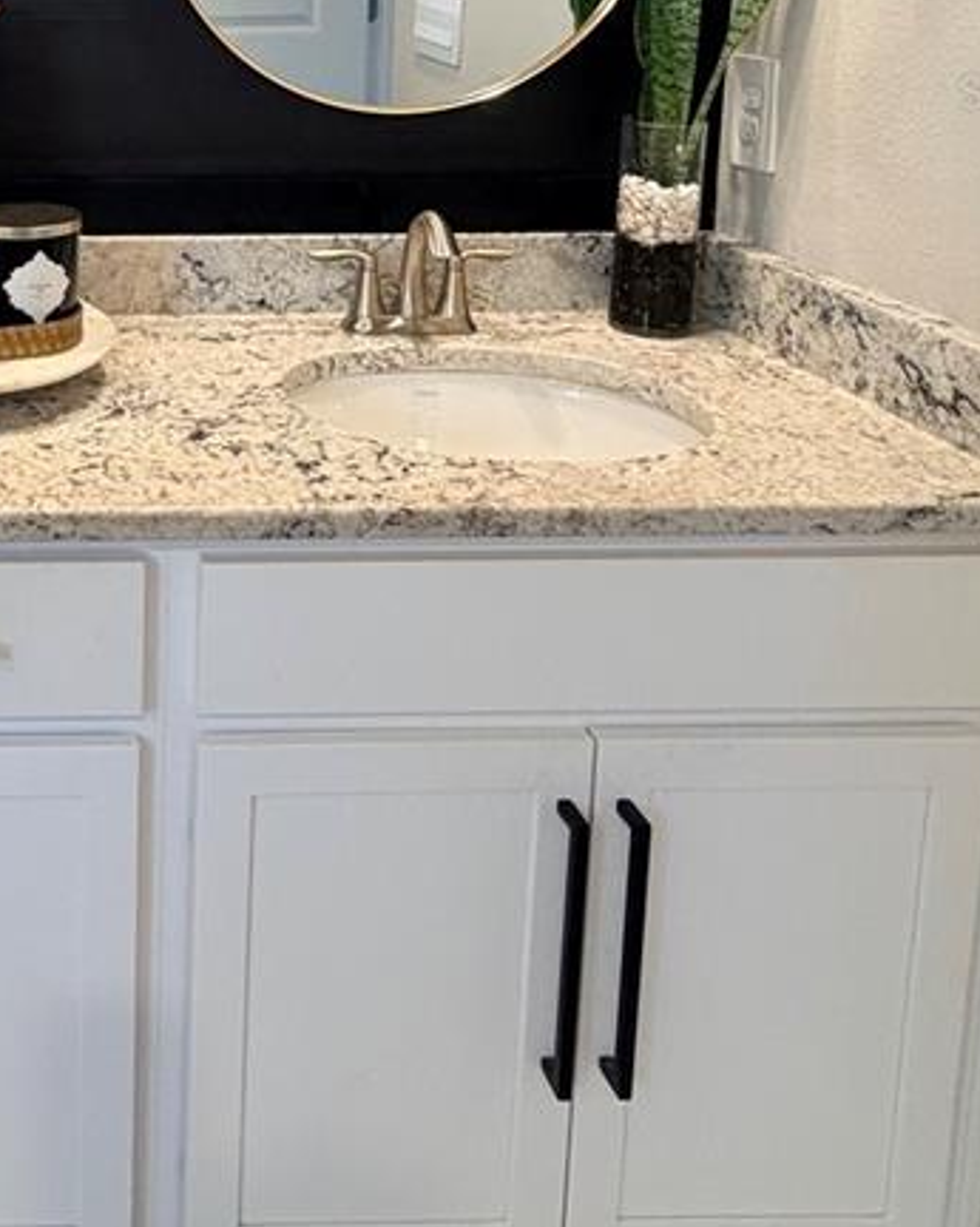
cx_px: -116
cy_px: 91
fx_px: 1379
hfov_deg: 33.7
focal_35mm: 38
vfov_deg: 43.3
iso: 250
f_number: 2.2
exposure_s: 1/60
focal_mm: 2.22
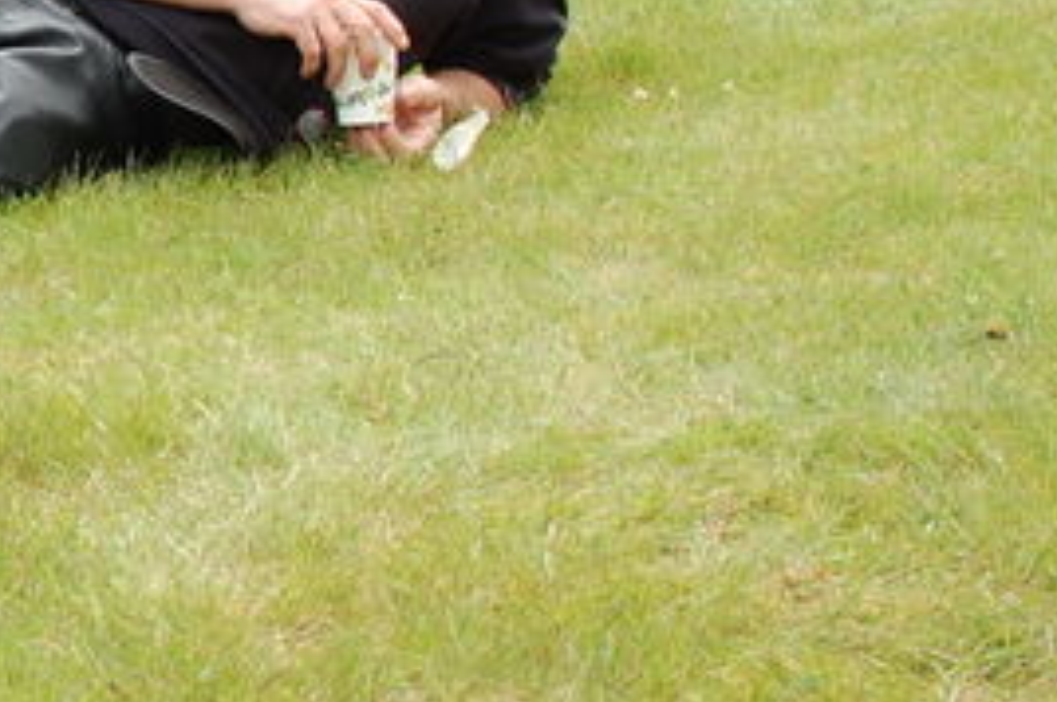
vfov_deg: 8.7
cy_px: -73
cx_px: -463
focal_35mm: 156
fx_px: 4589
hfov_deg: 12.6
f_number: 6.3
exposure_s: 1/160
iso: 200
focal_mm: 35
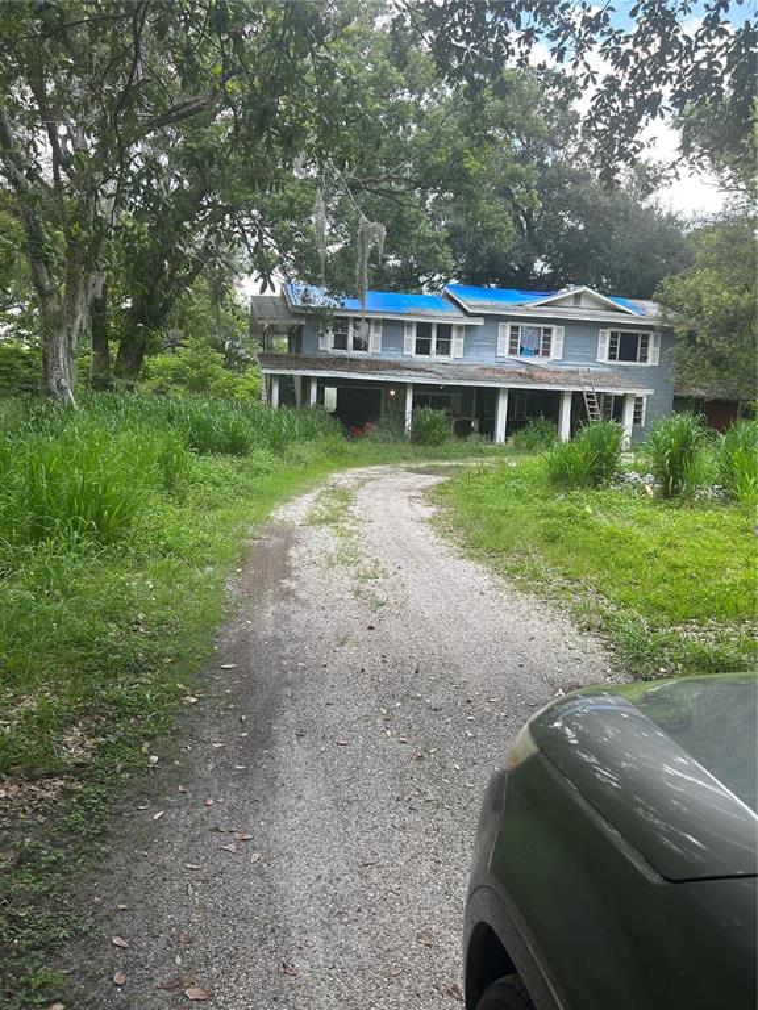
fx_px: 759
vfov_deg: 67.3
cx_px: 379
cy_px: 505
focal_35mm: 26
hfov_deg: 53.1
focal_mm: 5.7
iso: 50
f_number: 1.5
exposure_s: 1/402
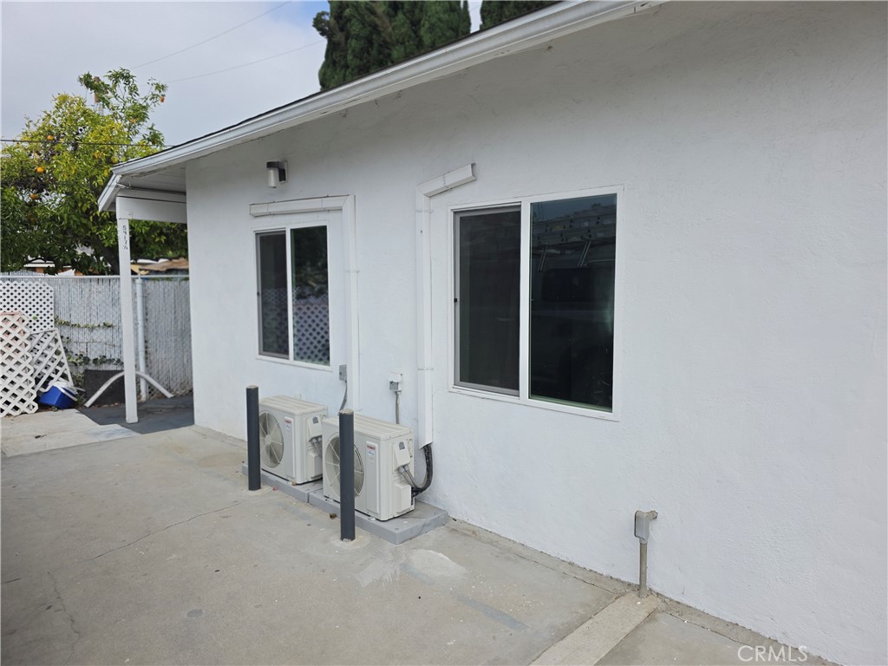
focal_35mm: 23
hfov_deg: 73.9
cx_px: 444
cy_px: 333
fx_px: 590
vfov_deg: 58.9
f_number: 1.7
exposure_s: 1/6355
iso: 80
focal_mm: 6.3
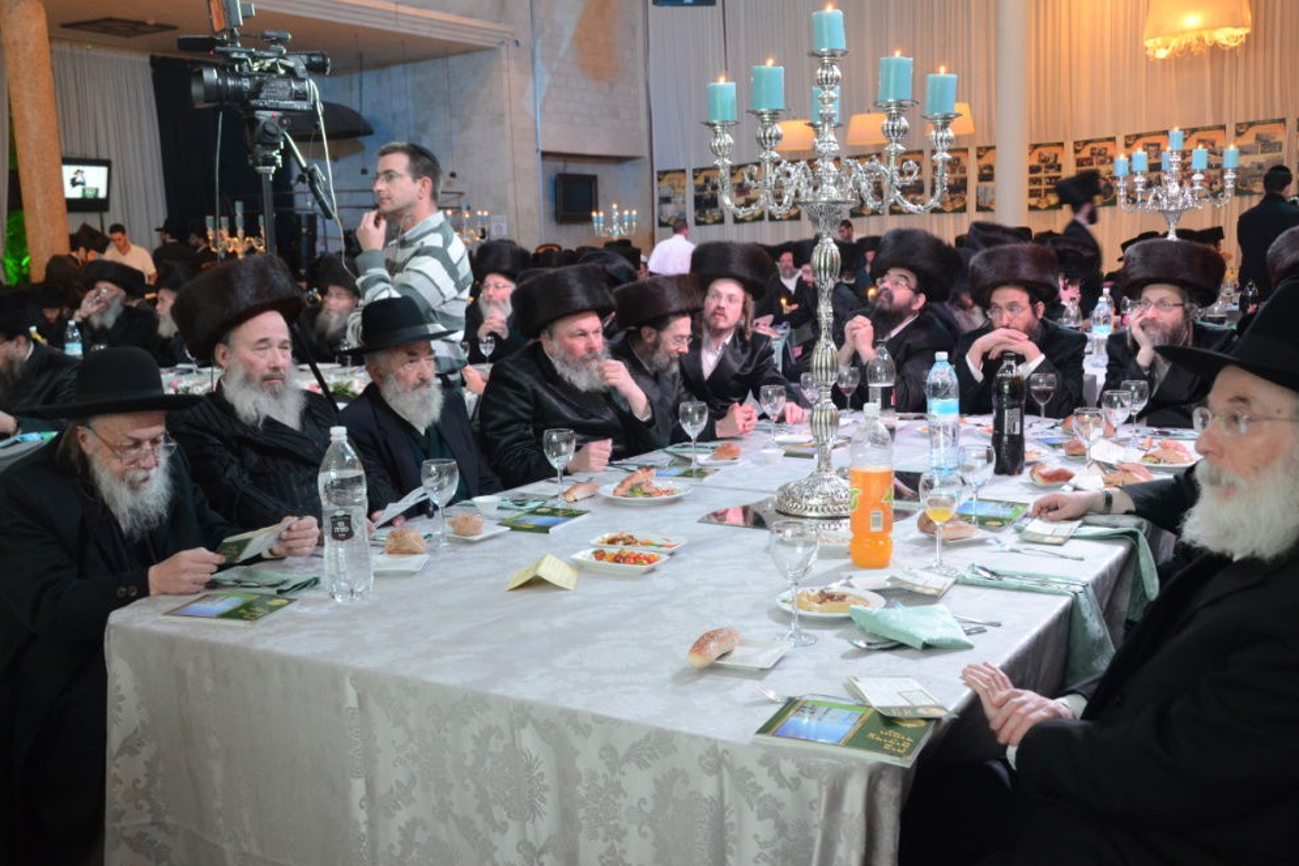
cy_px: 438
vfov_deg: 36.0
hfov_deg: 51.9
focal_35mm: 37
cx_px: 640
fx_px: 1335
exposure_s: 1/25
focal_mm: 24
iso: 1600
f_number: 5.6
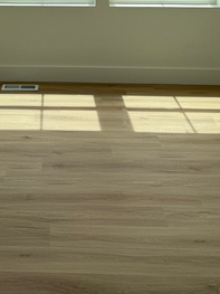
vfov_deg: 24.2
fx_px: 594
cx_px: 18
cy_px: -91
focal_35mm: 70
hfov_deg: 20.5
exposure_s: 1/1855
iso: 80
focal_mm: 6.76
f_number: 1.78
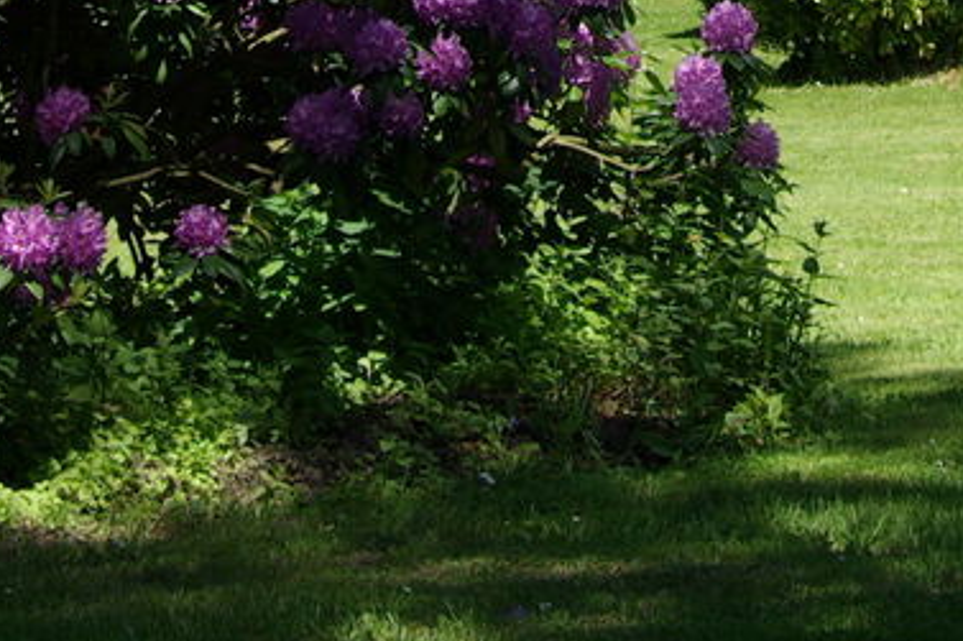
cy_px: -455
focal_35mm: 175
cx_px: 805
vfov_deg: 7.6
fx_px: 4679
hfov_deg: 11.7
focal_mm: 32.5
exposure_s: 1/180
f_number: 6.7
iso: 100
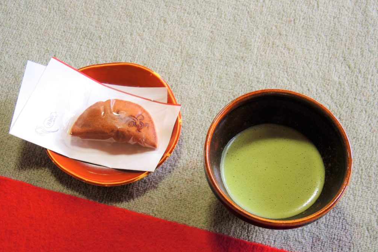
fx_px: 515
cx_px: 192
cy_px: 139
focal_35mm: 49
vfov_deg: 27.5
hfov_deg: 40.3
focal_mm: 9.9
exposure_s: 1/50
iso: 320
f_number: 2.5
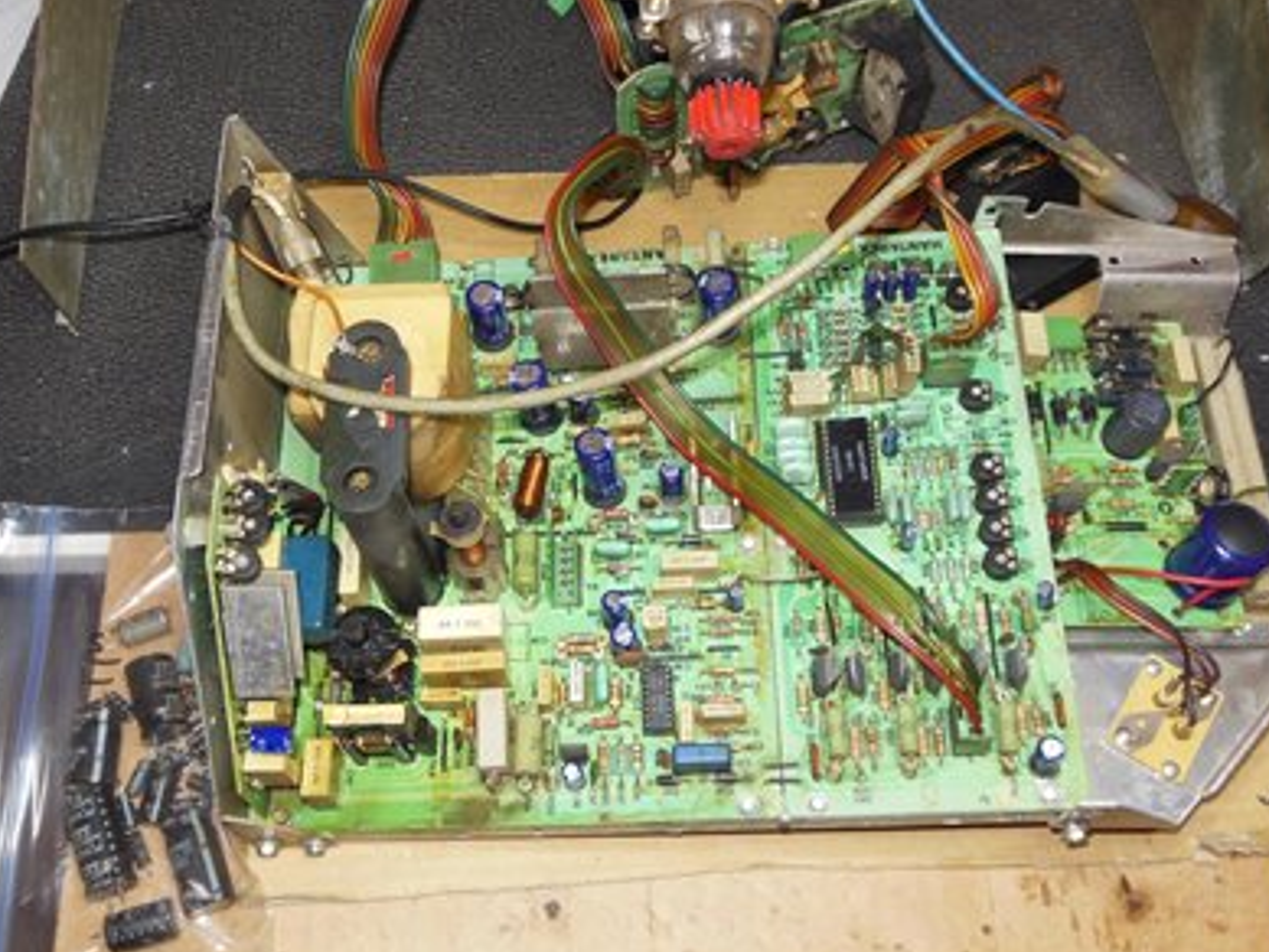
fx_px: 1393
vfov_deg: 37.7
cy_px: 466
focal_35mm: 38
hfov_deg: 49.0
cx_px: 630
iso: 200
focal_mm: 6
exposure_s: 1/30
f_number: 3.5
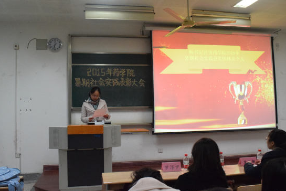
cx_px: 131
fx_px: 262
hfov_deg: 57.1
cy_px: 97
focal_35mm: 33
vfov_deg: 40.0
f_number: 7.1
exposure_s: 1/200
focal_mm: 20
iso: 6400
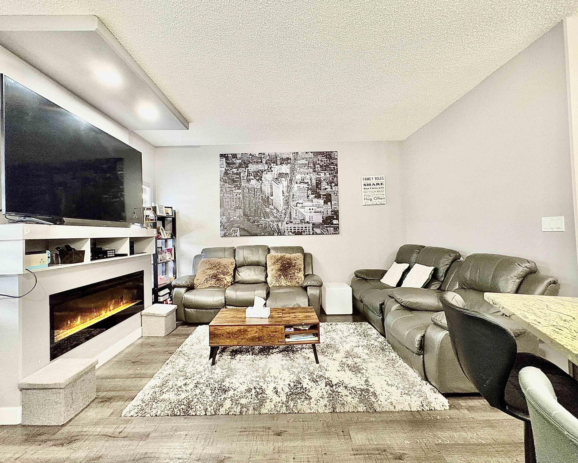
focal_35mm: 15
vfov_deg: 84.0
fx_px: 257
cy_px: 226
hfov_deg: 96.8
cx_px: 282
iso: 800
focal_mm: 2.22
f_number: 2.2
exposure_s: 1/60
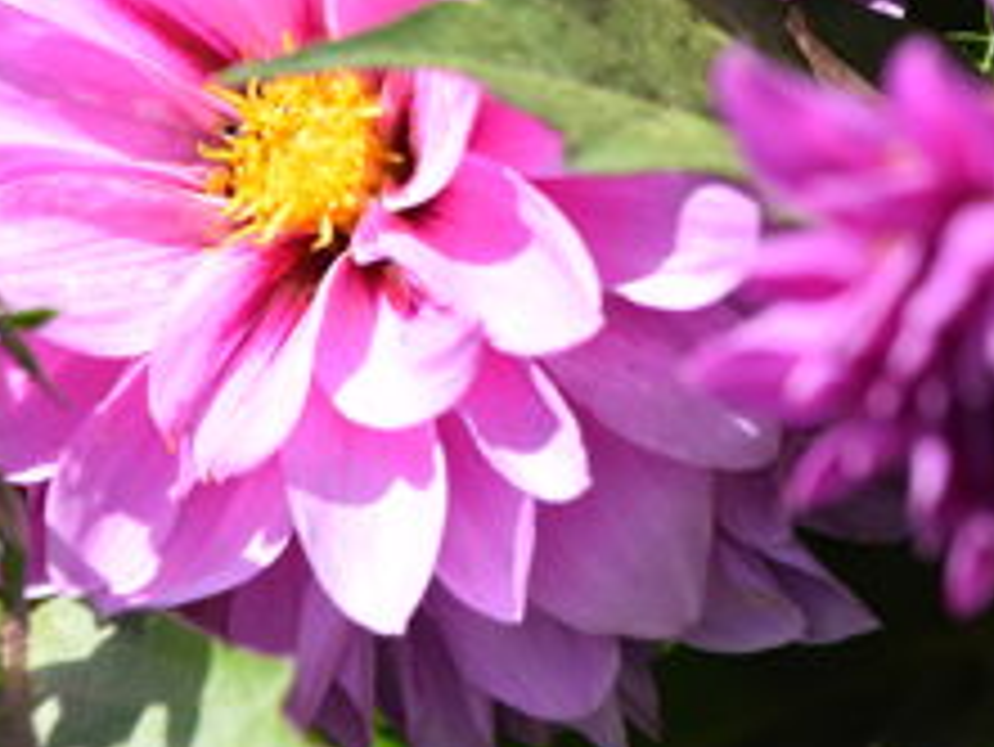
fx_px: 10885
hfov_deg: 5.2
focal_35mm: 379
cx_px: 526
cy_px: 227
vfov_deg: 3.9
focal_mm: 145
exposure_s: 1/100
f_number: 10
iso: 100
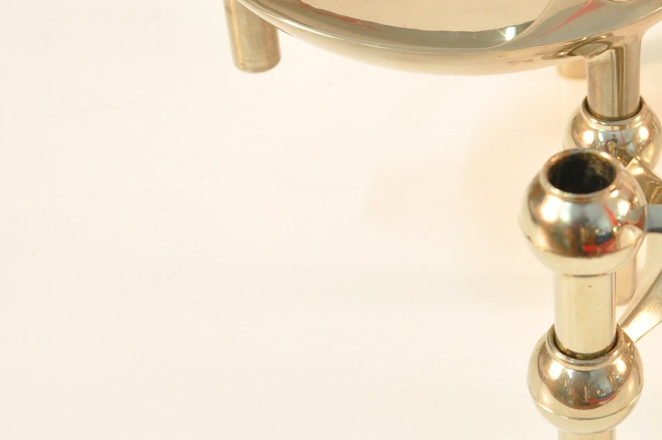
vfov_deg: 13.3
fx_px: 1873
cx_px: 657
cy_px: 111
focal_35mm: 102
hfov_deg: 19.5
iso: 250
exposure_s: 1/3
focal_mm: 30
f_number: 6.3
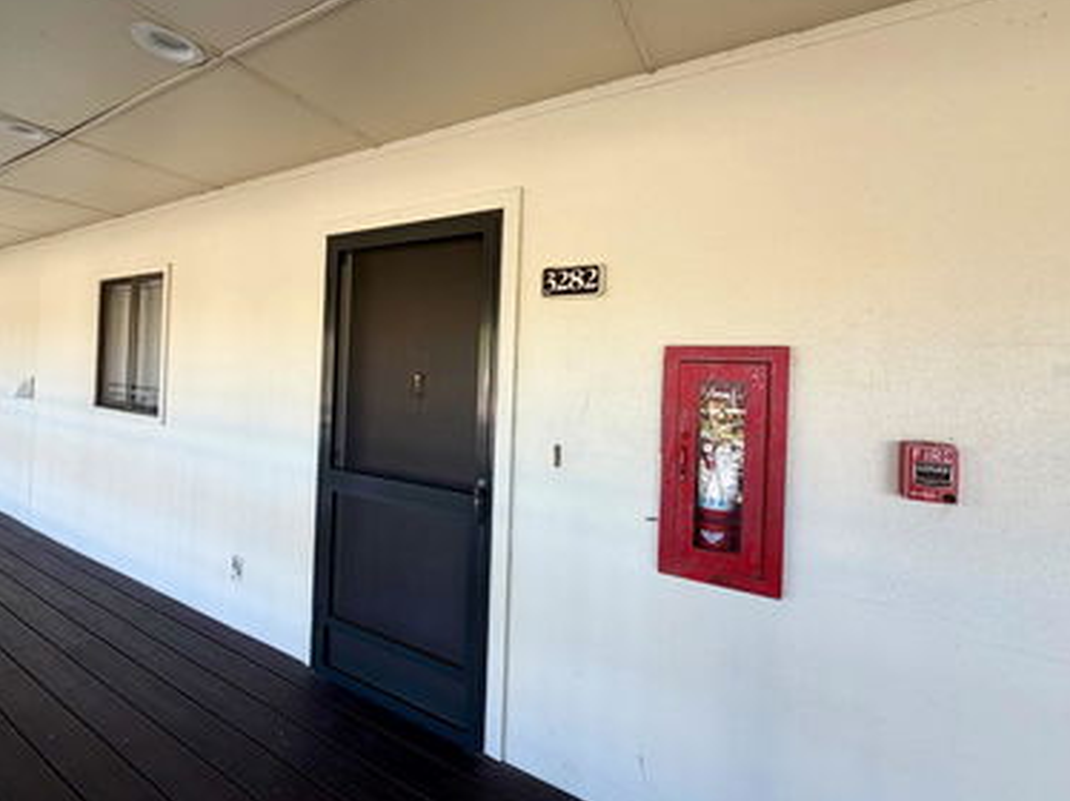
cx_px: 514
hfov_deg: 94.5
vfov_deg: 77.9
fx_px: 494
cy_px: 369
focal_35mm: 16
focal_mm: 2.22
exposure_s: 1/122
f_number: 2.2
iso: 40
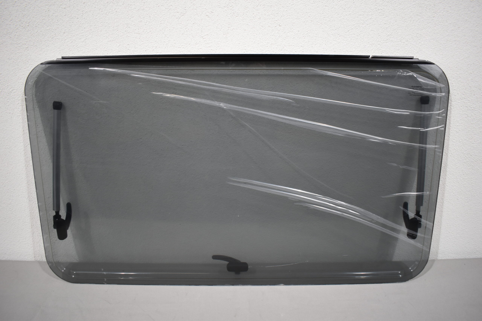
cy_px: 160
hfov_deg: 67.4
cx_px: 241
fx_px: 361
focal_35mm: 27
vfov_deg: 47.9
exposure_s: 1/200
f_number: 3.5
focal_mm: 18
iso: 800
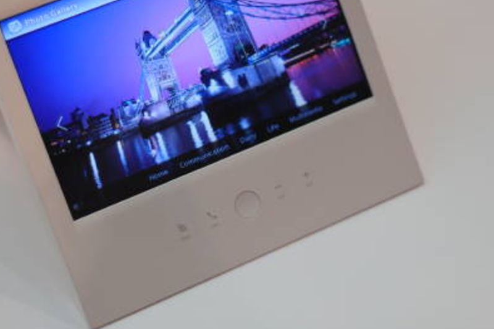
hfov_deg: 25.4
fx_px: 1097
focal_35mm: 80
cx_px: 208
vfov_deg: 17.0
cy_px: 88
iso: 1250
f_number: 2
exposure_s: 1/160
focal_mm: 50
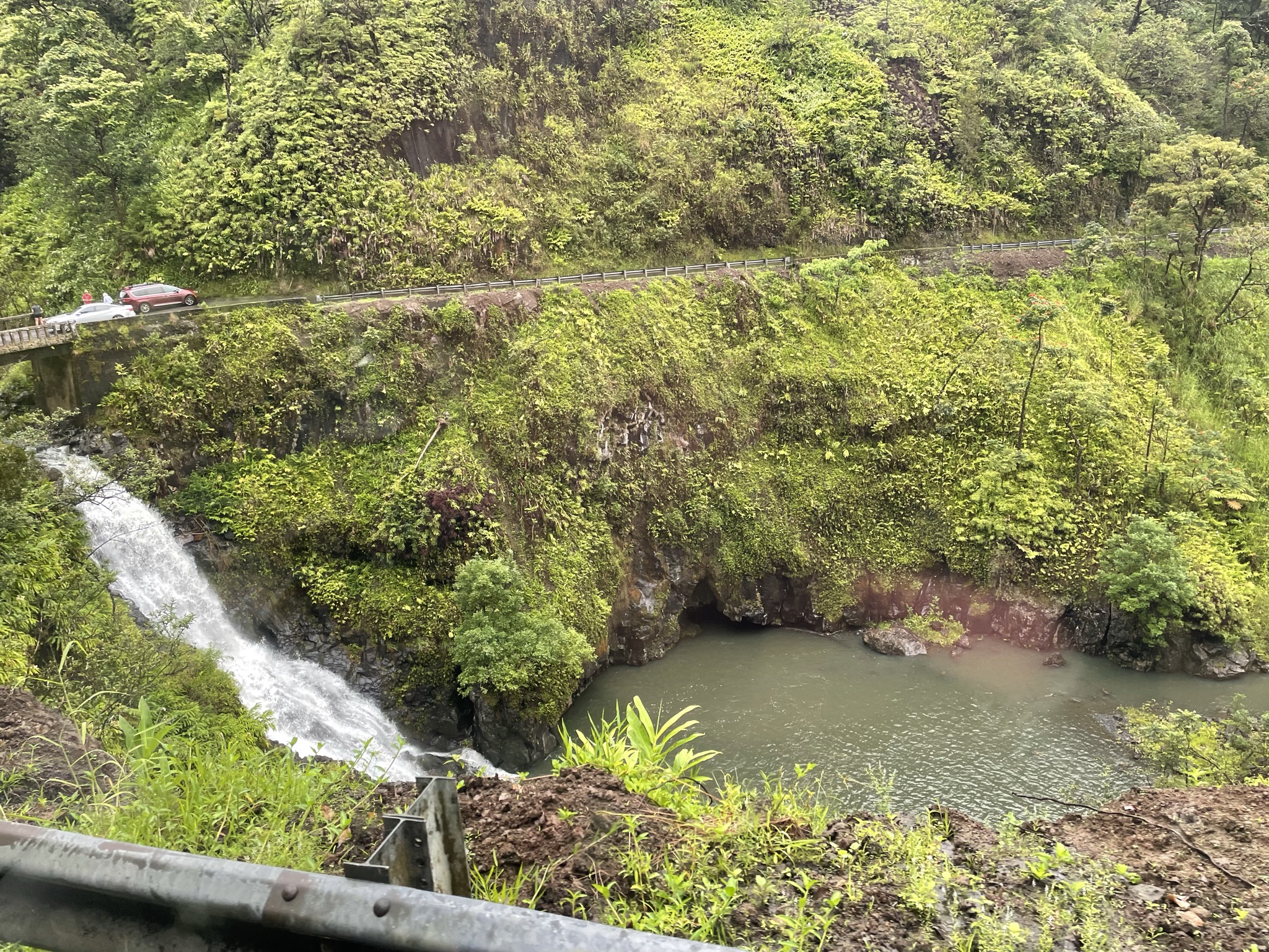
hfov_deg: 67.3
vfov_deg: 53.1
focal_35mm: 26
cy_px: 476
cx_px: 634
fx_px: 953
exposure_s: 1/121
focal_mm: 4.2
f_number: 1.6
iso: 80
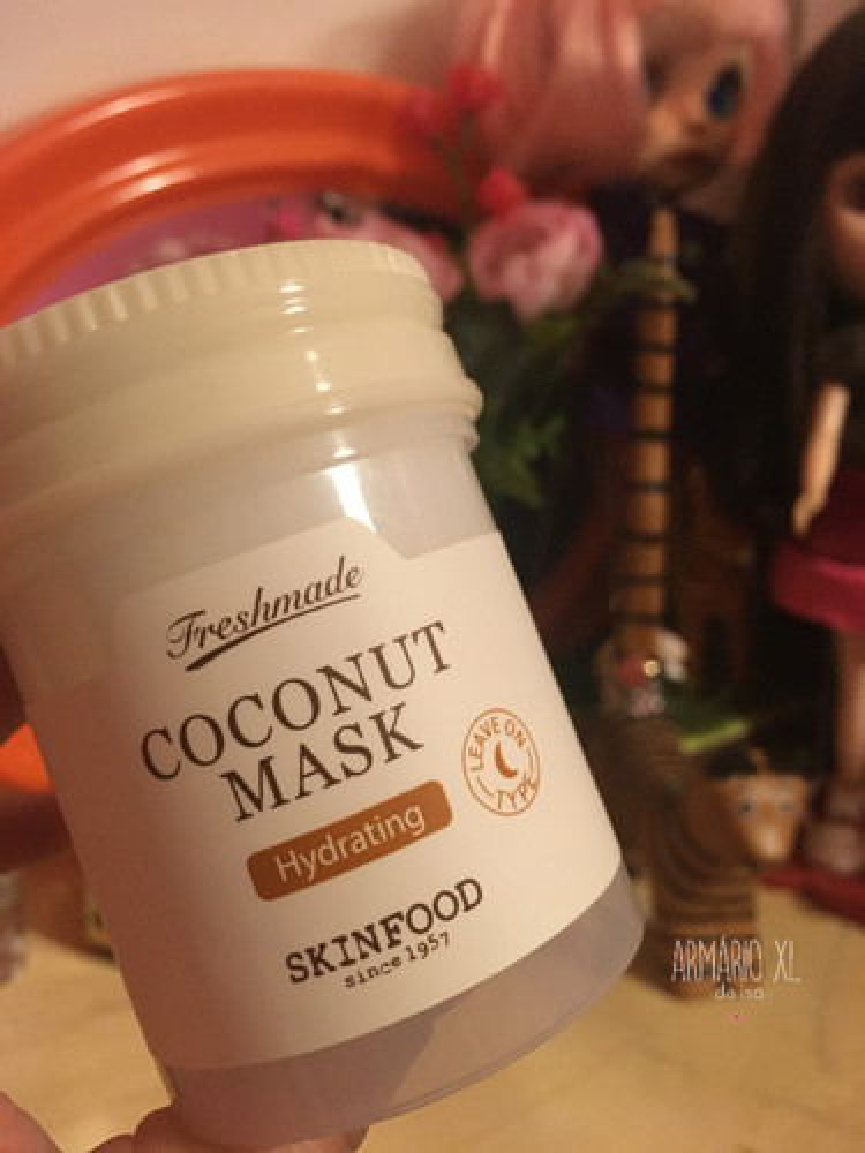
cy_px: 576
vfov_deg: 61.7
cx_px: 432
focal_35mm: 29
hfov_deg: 48.2
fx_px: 966
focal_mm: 4.15
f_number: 2.2
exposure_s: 1/17
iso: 200
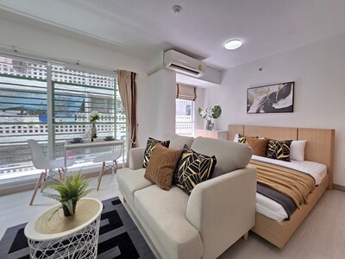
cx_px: 172
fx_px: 130
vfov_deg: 89.9
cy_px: 130
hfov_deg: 106.2
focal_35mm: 13
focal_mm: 2.2
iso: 200
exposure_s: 1/100
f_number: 1.9
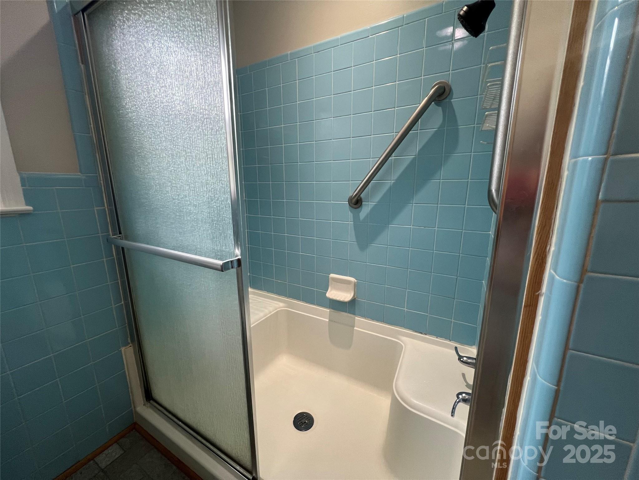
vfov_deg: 89.9
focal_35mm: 13
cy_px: 240
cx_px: 320
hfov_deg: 106.2
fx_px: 240
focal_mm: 1.57
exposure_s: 1/60
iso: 160
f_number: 1.8
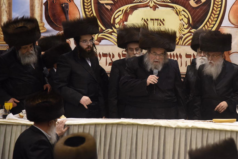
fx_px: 939
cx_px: 155
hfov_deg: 14.4
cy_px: 61
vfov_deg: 9.7
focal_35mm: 142
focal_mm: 105
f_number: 4
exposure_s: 1/100
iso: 1250
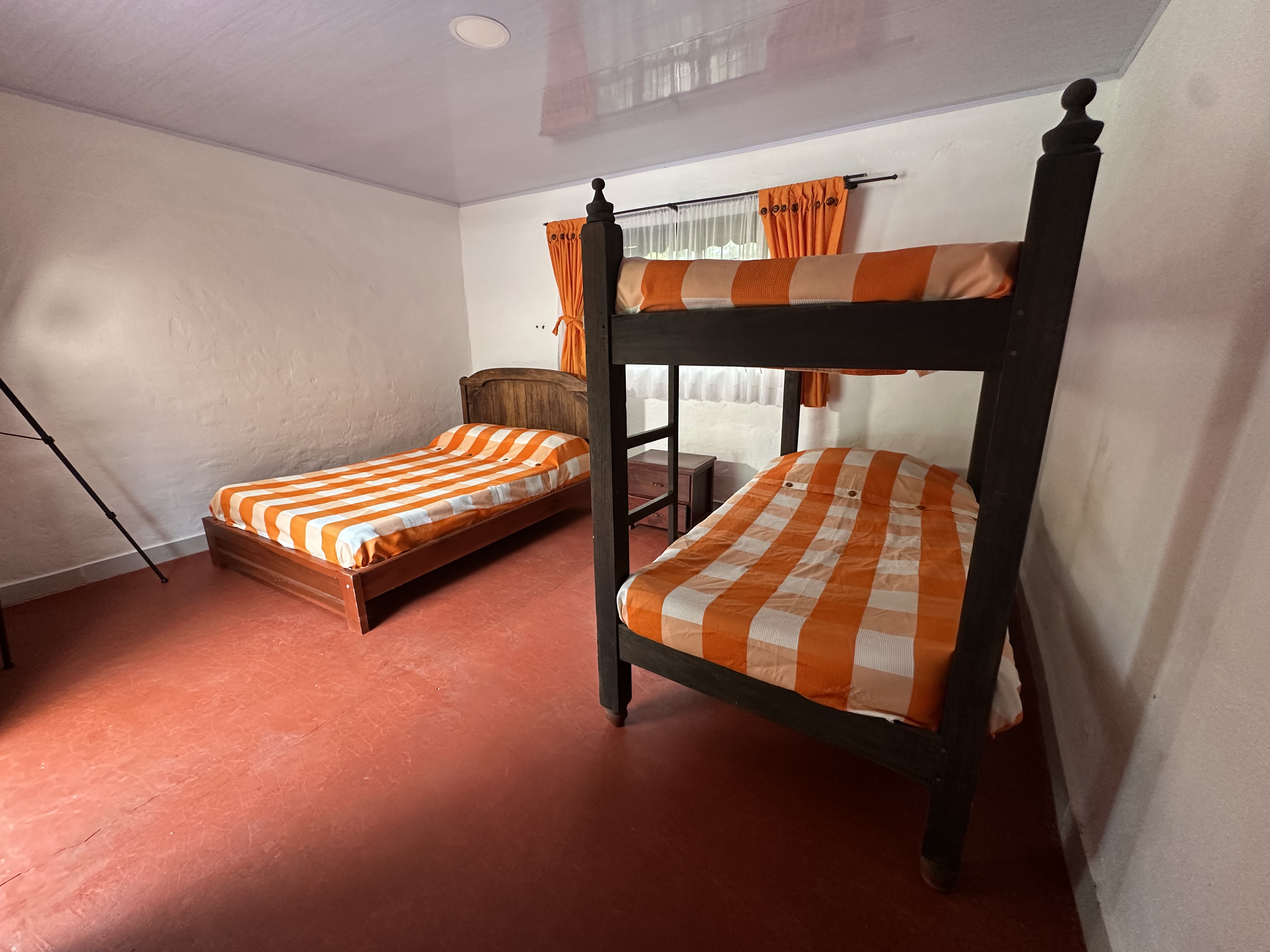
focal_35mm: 14
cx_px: 635
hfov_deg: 102.1
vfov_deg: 85.7
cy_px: 476
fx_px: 514
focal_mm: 2.22
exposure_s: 1/97
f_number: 2.2
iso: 320
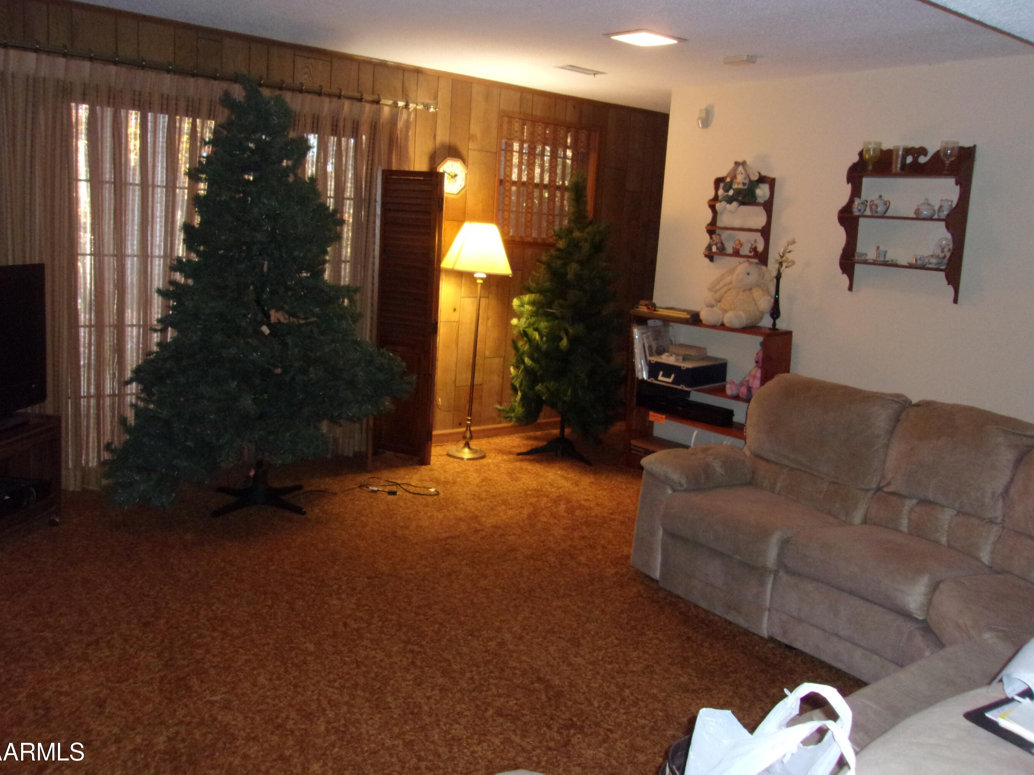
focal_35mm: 30
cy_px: 361
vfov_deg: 46.8
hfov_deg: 59.9
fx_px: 896
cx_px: 542
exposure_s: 1/34
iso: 320
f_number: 3
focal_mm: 4.9
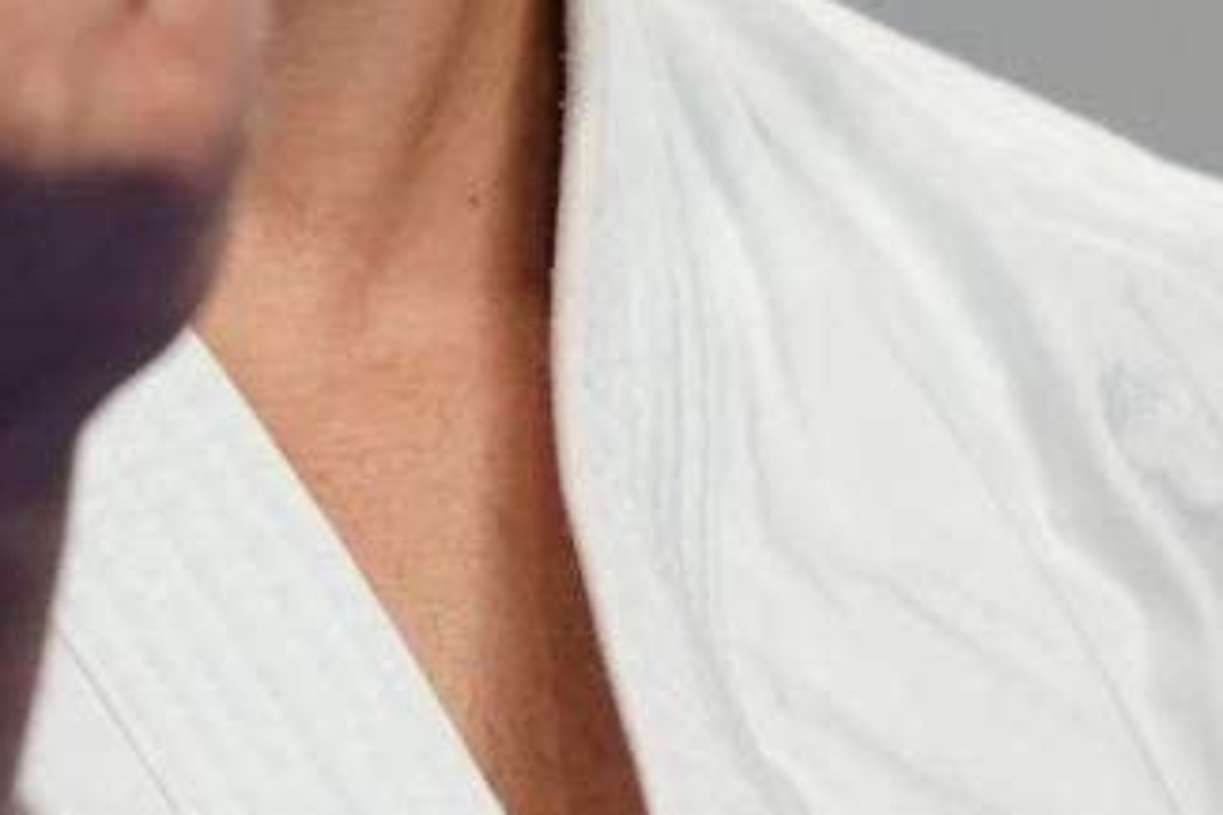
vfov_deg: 0.4
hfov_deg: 0.6
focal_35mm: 3337
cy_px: 147
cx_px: 634
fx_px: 113356
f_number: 2.8
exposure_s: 1/500
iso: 800
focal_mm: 400
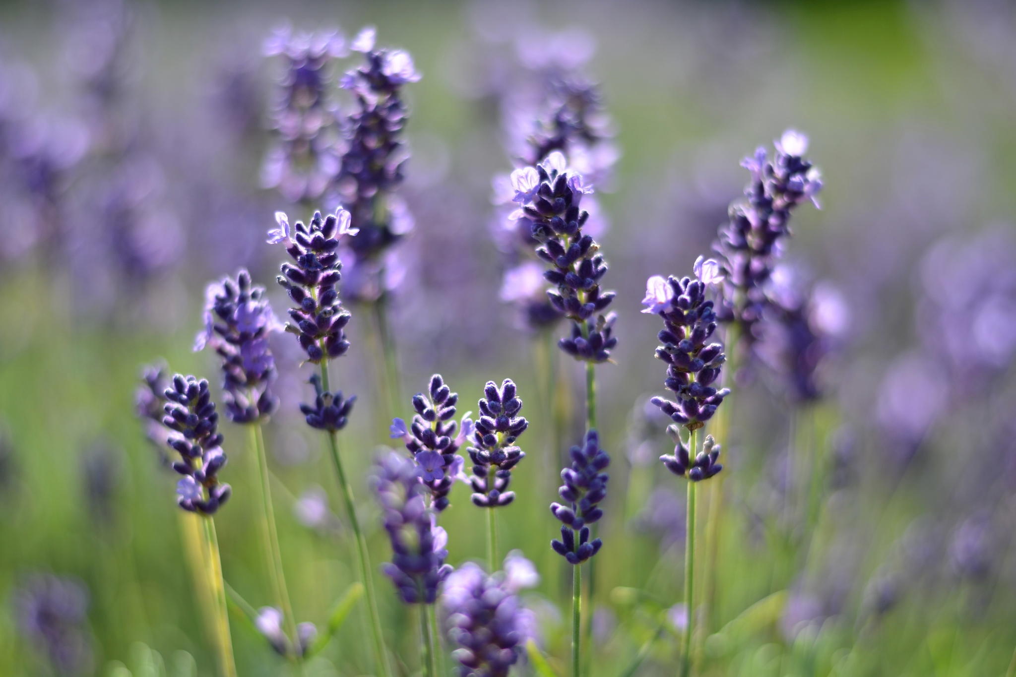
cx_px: 508
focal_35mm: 75
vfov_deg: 18.2
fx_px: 2116
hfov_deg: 27.0
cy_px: 338
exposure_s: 1/1600
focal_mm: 50
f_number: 1.8
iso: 100
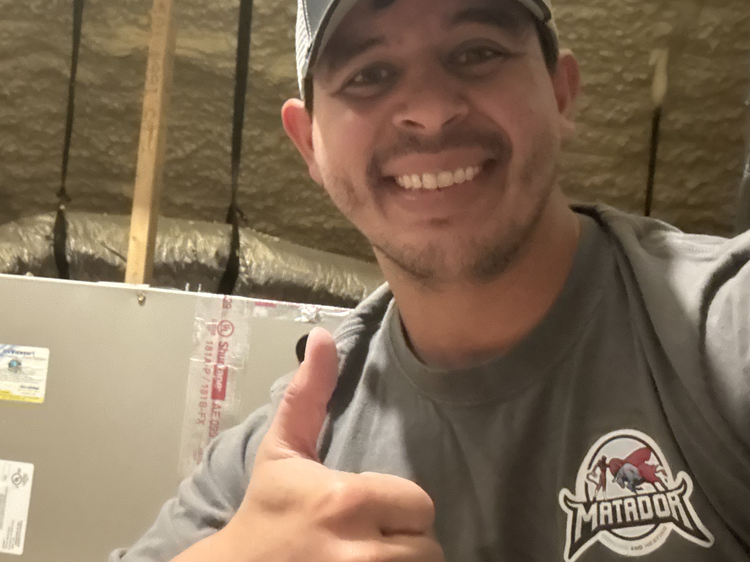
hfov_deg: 42.4
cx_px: 181
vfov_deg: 33.4
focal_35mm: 43
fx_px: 931
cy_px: 212
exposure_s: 1/15
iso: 1000
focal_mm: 2.69
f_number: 1.9
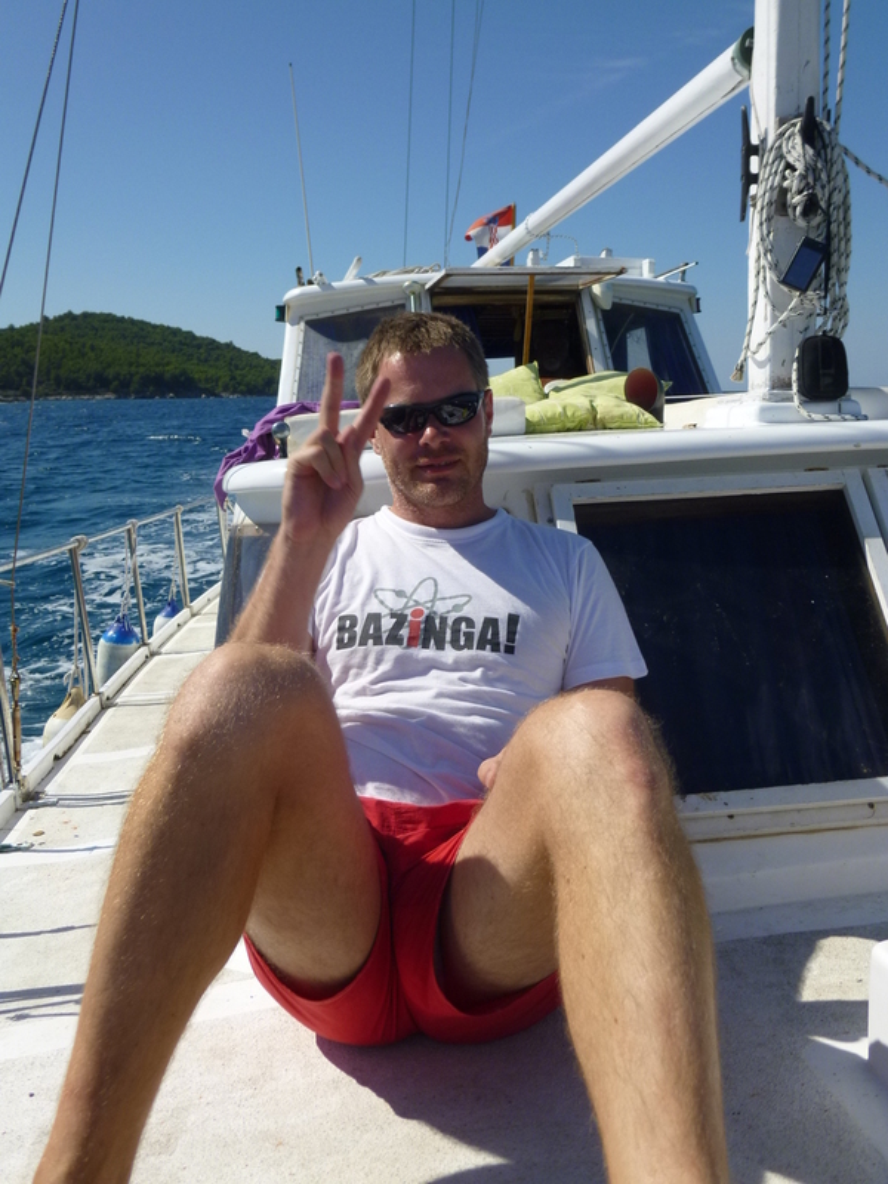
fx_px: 992
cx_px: 444
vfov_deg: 61.7
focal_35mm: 29
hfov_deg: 48.2
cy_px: 592
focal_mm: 5.2
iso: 100
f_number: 9
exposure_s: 1/200
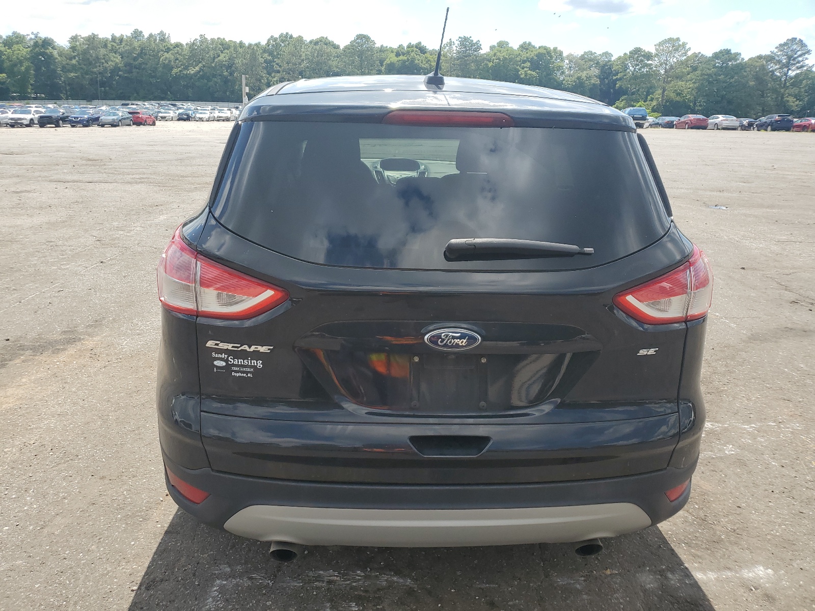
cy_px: 306
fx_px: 612
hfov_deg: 67.3
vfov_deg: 53.1
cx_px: 408
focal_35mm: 26
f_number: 1.5
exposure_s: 1/2000
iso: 50
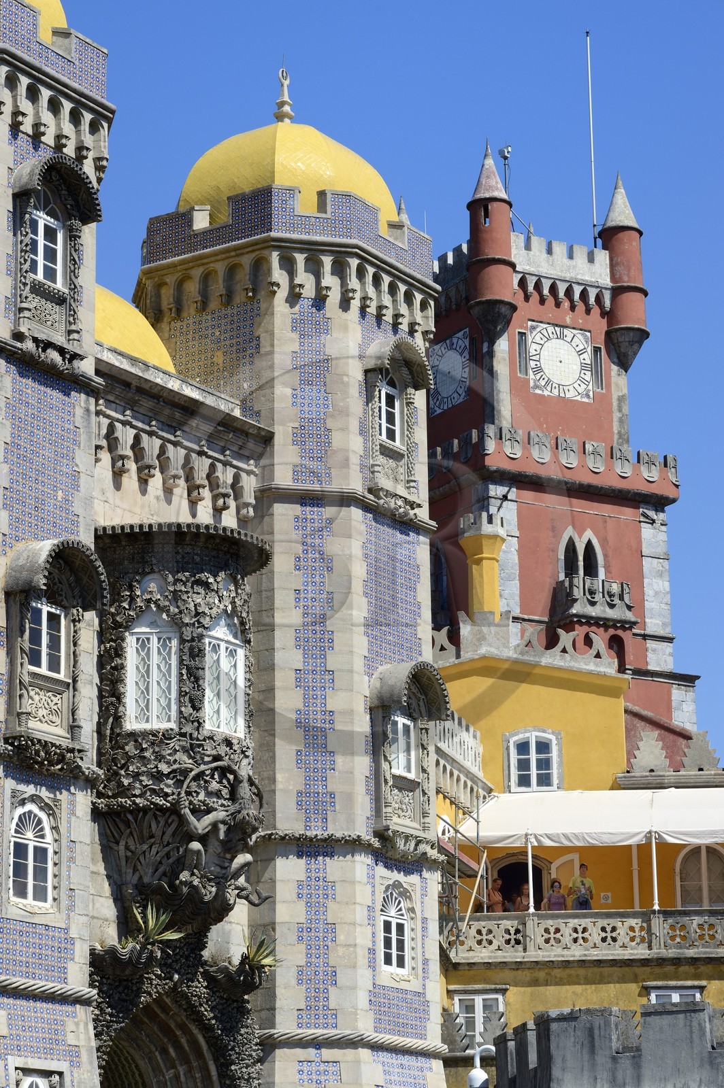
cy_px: 544
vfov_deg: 21.5
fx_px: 2871
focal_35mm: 95
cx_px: 362
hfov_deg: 14.4
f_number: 14
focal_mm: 95
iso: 200
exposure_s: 1/250
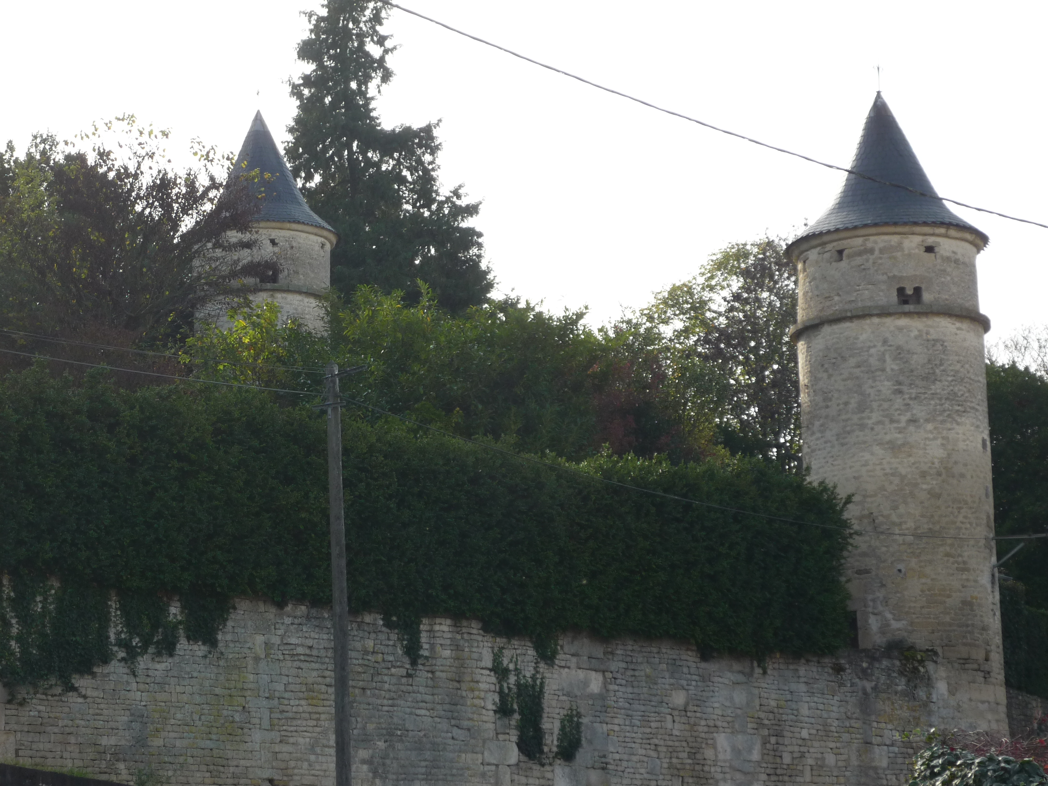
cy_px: 393
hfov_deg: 19.6
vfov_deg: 14.8
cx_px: 524
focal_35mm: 100
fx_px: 3028
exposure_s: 1/250
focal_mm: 16.5
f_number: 5.1
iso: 100
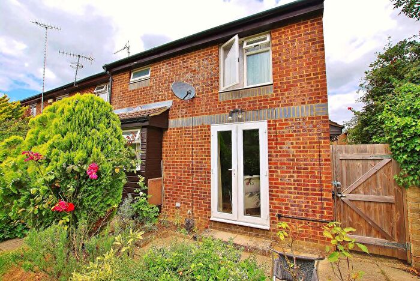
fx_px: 175
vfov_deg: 77.4
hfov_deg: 100.3
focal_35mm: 15
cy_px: 140
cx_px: 210
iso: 100
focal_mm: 10
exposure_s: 1/160
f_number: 6.3
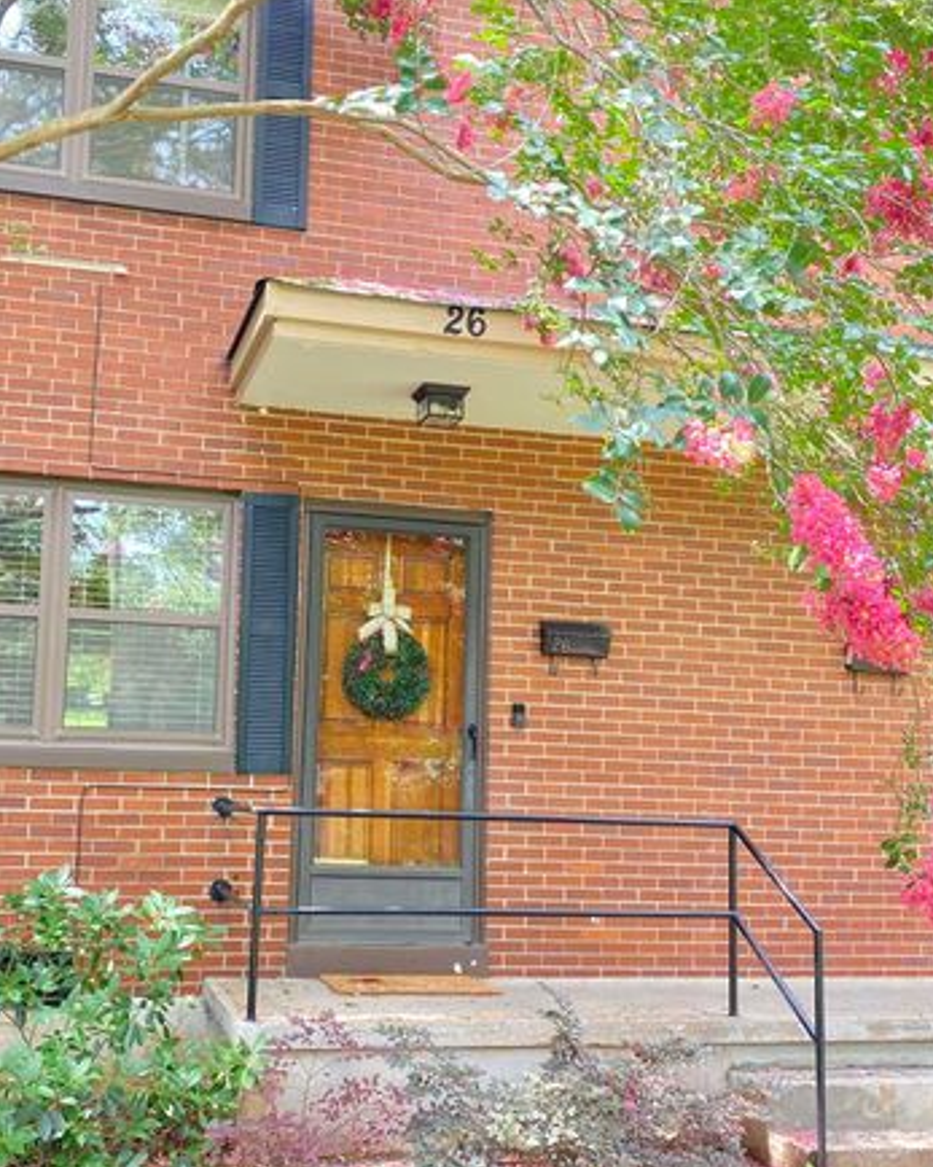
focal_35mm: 39
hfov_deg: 38.0
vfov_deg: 46.8
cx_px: 368
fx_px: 1347
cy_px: 631
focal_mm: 4.25
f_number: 1.8
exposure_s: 1/122
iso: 50
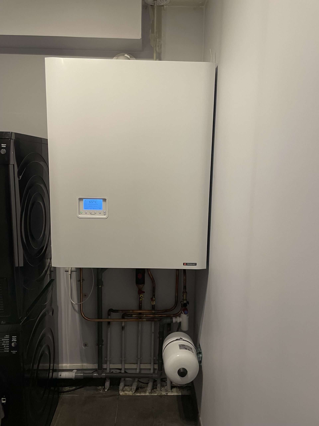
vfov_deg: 67.3
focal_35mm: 26
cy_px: 213
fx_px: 319
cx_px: 160
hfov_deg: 53.1
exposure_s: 1/55
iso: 200
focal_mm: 4.2
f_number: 1.6
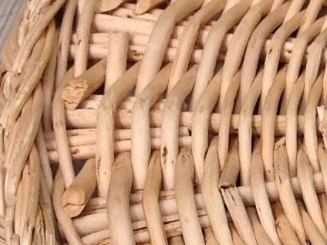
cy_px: 481
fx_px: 2019
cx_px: 608
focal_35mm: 214
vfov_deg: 6.7
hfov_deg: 8.8
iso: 50
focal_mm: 4.28
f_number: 2.4
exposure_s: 1/2016
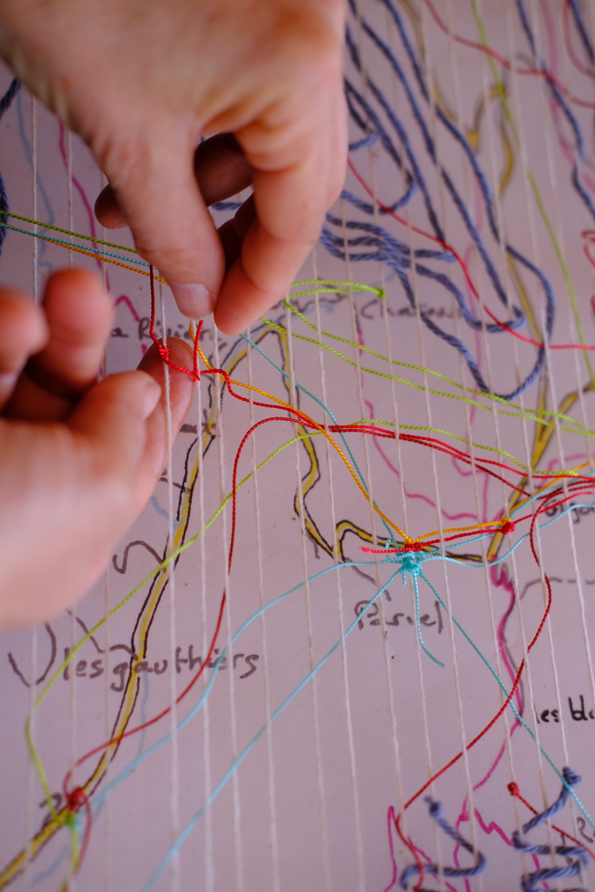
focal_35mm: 53
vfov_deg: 37.5
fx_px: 1314
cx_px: 298
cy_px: 446
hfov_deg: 25.5
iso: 160
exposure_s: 1/150
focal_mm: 35
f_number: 2.5
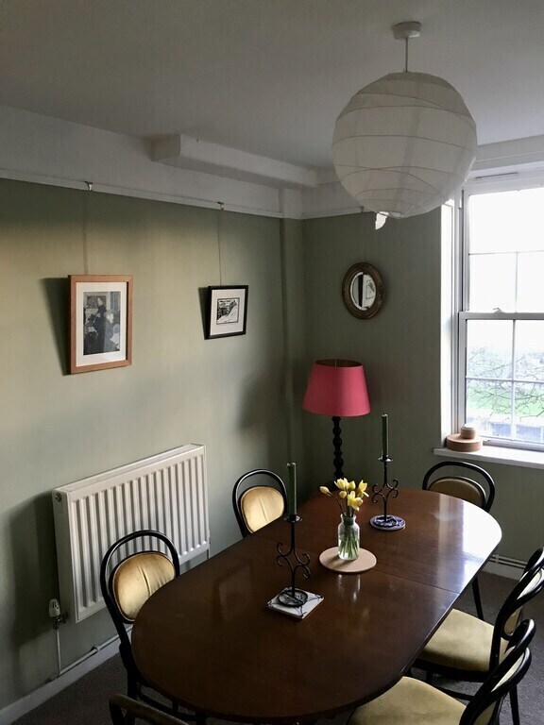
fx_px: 587
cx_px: 272
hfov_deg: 49.7
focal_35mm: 28
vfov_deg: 63.4
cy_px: 362
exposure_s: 1/17
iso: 100
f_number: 1.8
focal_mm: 3.99
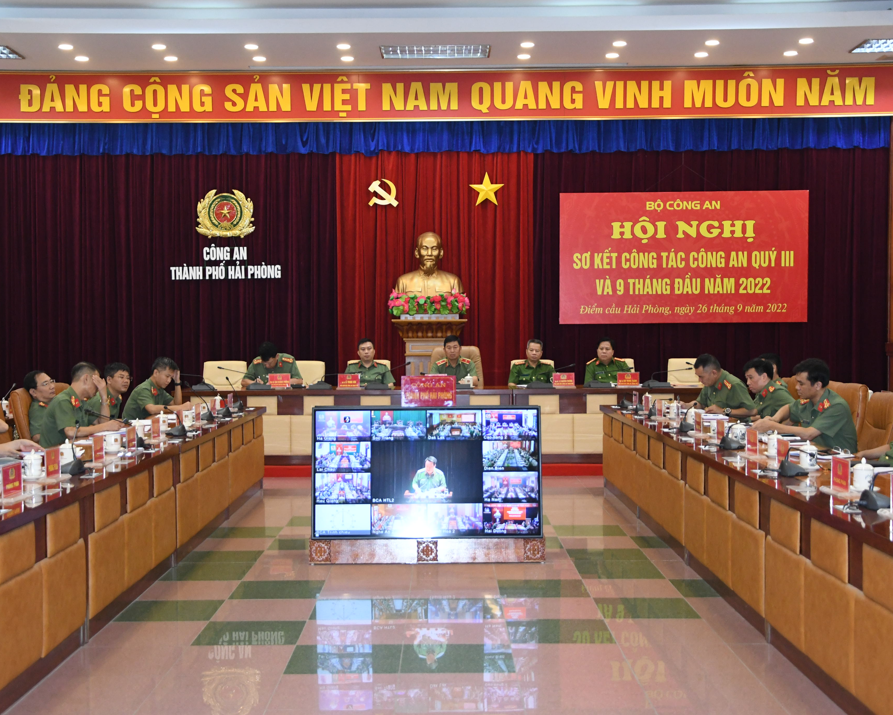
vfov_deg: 31.4
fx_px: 1269
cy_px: 354
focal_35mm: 48
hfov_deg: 38.8
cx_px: 445
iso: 2500
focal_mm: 28
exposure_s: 1/200
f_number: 4
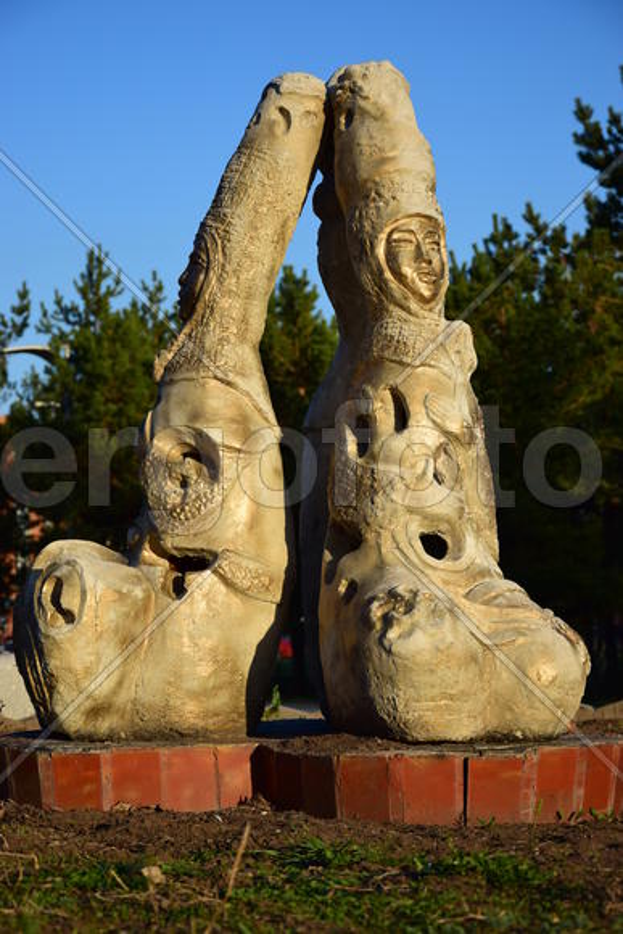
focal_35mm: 93
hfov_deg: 14.7
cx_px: 312
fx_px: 2412
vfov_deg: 21.9
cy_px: 467
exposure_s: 1/400
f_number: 5.3
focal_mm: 62
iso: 100
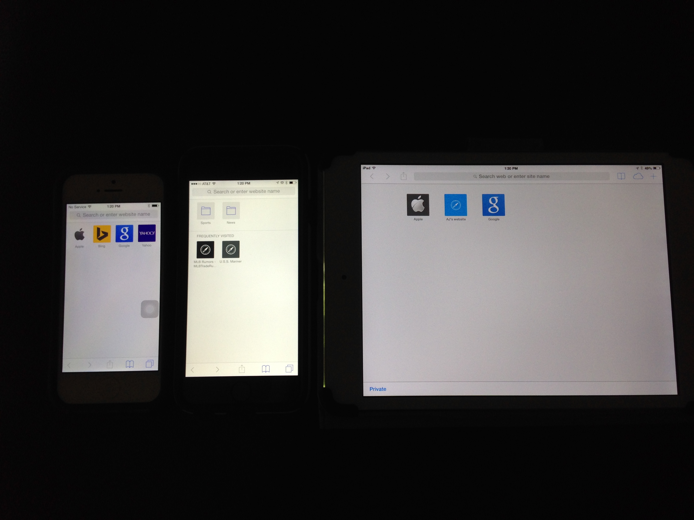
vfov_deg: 42.9
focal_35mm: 33
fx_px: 662
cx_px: 347
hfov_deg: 55.4
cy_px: 260
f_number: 2.4
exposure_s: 1/100
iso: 64
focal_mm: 4.12
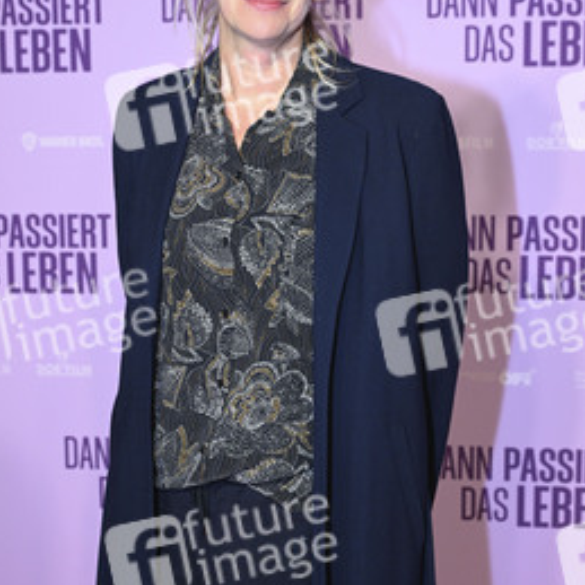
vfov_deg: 30.9
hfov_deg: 31.1
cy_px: 210
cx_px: 287
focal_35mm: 55
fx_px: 1052
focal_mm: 42
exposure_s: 1/200
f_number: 4.5
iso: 1250
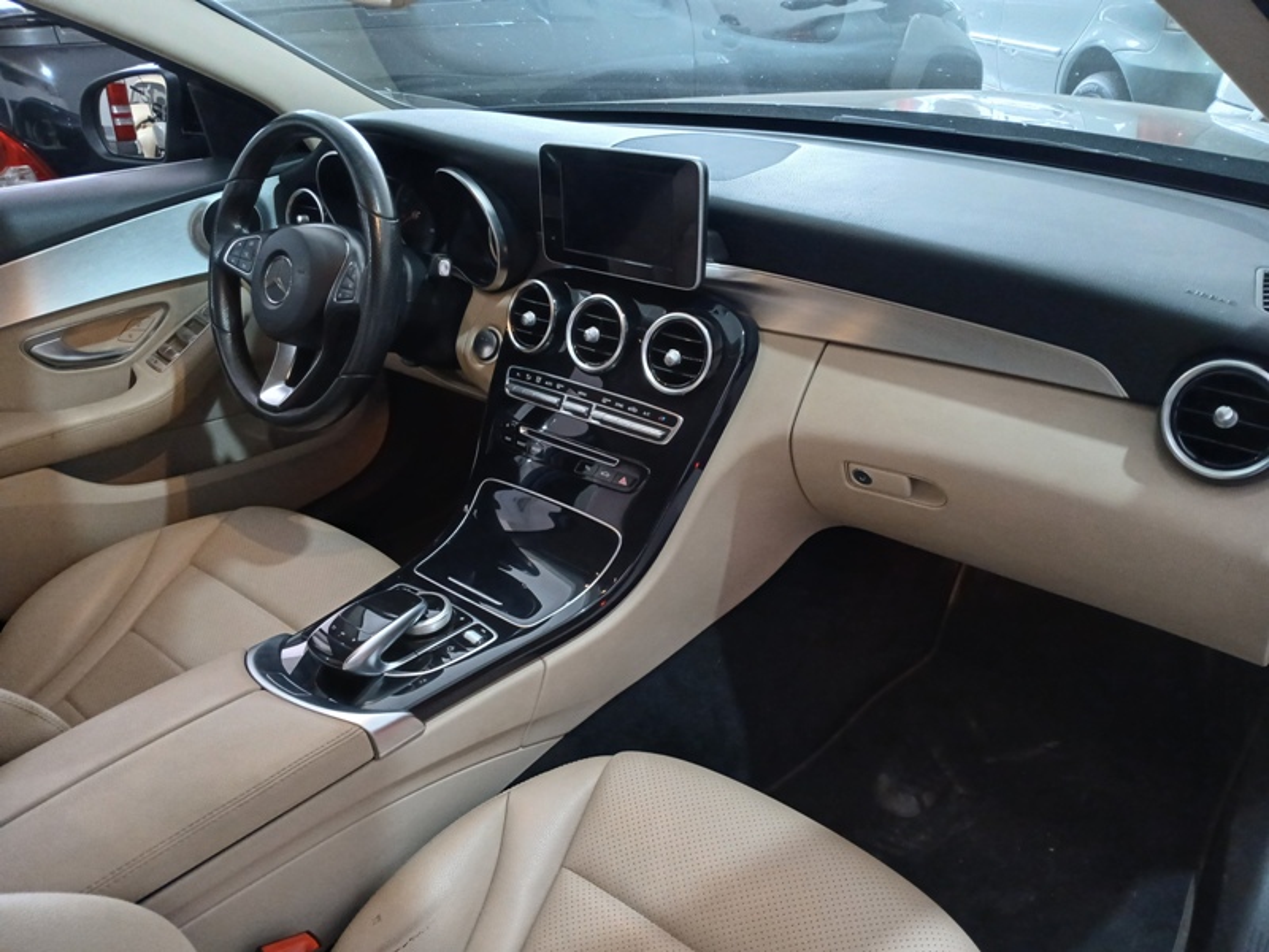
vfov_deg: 53.1
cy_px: 476
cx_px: 634
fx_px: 953
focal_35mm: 26
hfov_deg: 67.3
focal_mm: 3.98
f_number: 1.8
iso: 320
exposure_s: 1/24
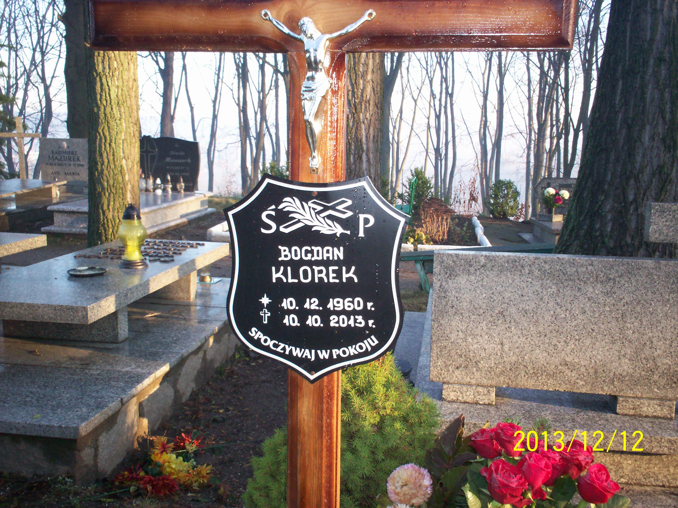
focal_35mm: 36
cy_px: 254
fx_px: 705
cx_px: 339
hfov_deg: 51.4
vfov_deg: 39.7
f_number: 4.5
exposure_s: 1/60
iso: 140
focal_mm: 6
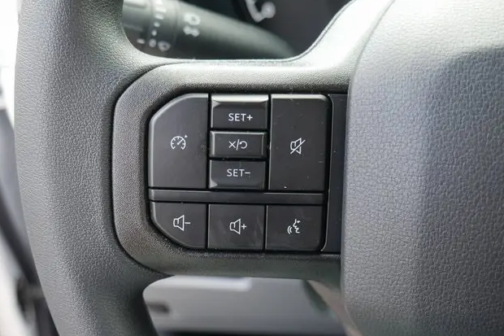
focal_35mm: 43
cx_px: 253
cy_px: 183
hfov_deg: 45.4
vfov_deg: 31.2
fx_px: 602
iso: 320
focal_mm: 20
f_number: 4.5
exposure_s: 1/60
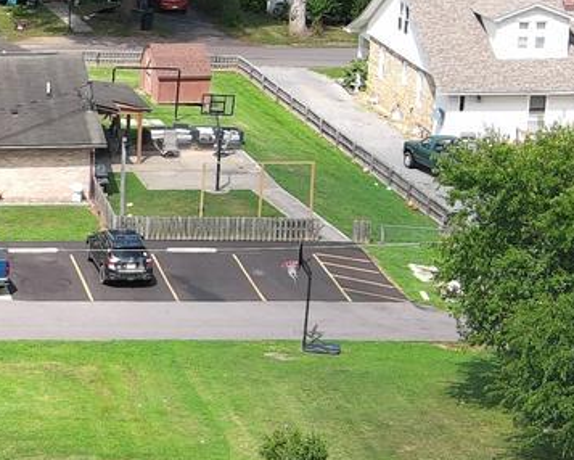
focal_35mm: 156
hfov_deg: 12.0
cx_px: -188
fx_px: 2652
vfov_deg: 9.9
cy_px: 258
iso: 100
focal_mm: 10.57
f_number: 2.8
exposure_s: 1/581
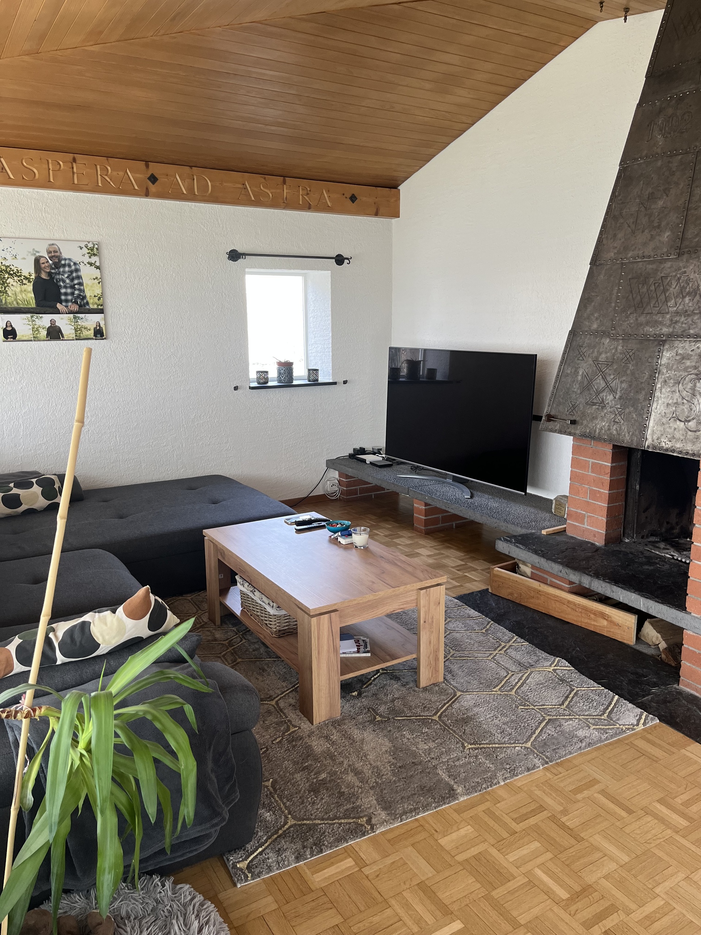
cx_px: 350
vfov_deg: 67.3
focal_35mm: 26
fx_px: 702
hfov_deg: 53.1
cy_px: 468
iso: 125
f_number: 1.6
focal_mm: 5.1
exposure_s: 1/121
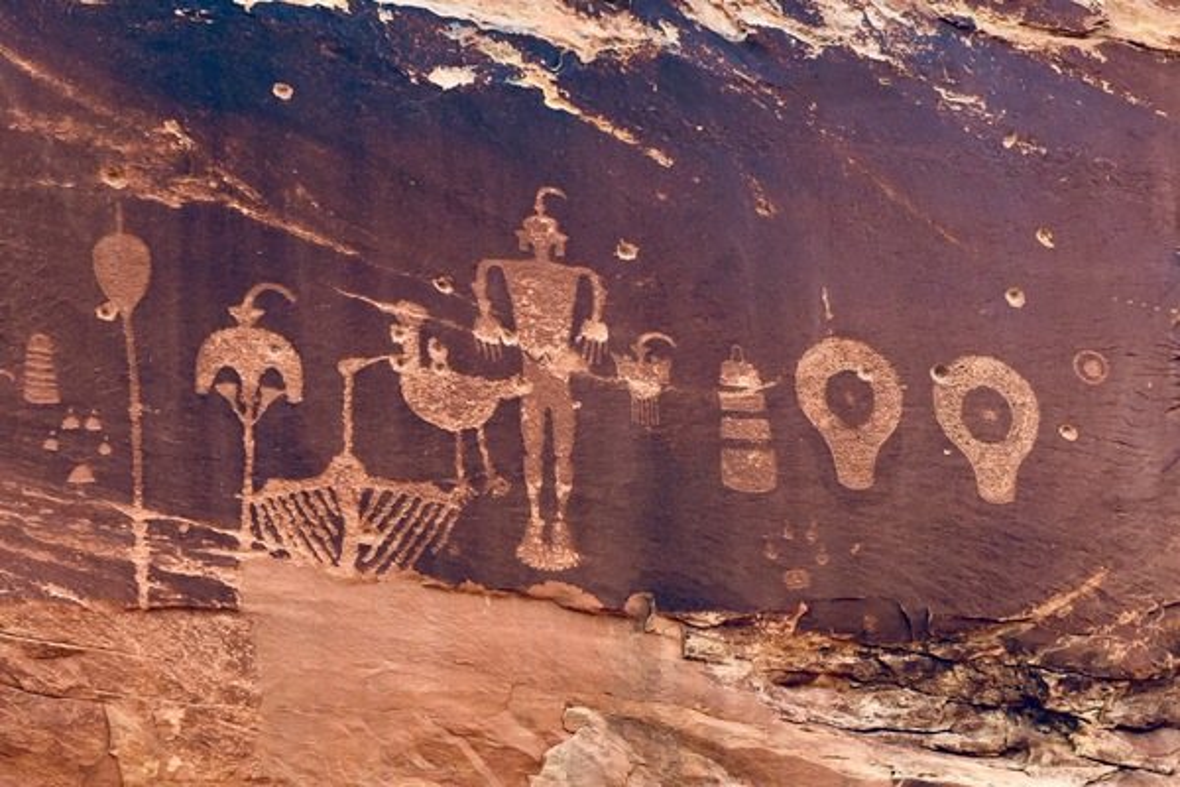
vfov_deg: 19.5
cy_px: 394
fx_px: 2294
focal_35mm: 70
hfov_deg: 28.8
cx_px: 590
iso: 1600
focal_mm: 70
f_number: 8
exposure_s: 1/1000
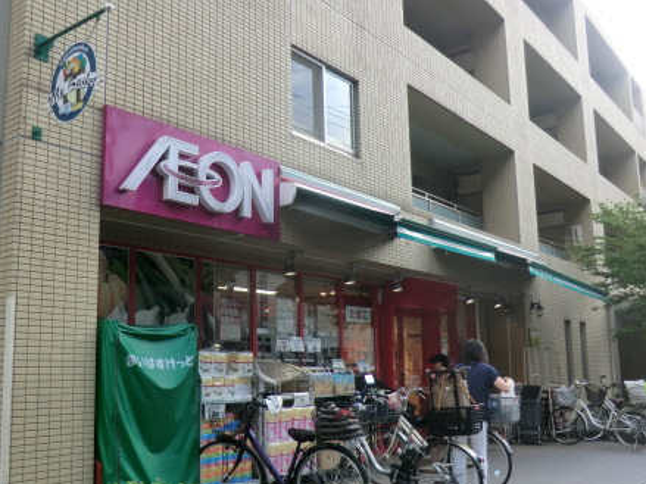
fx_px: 653
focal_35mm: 35
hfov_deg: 52.5
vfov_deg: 40.7
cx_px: 283
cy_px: 257
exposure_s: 1/100
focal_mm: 4.3
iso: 80
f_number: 3.2
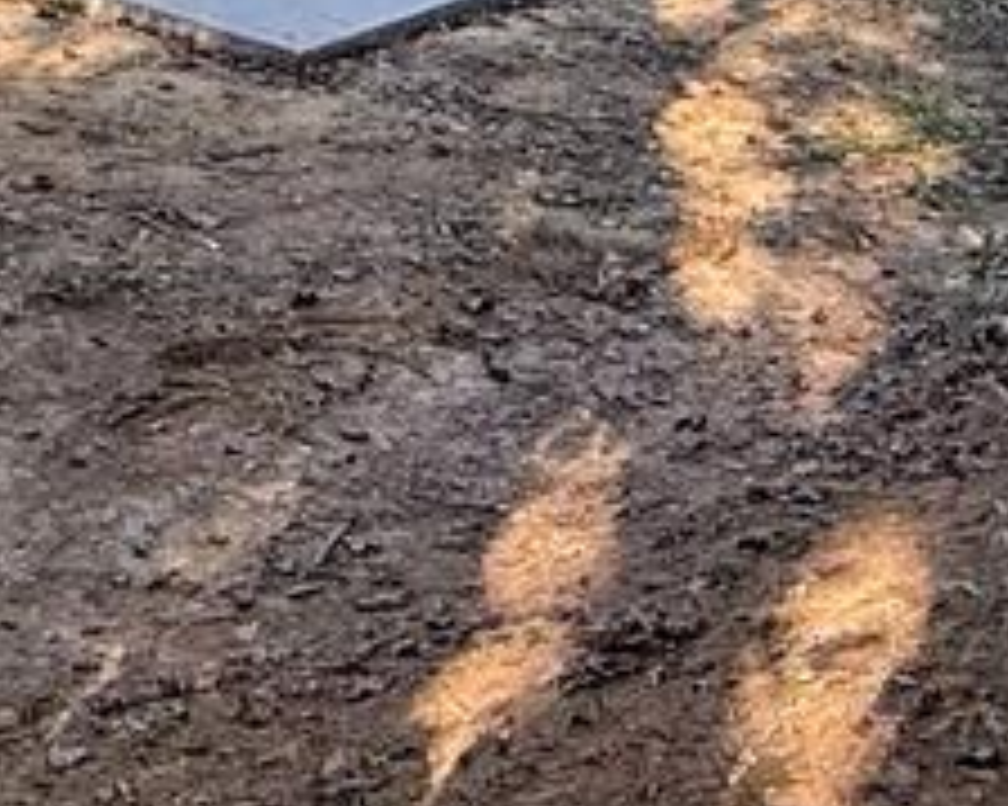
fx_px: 2624
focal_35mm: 88
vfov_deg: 15.0
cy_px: -689
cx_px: 50
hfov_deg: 21.1
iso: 64
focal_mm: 2.22
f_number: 2.2
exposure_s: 1/154
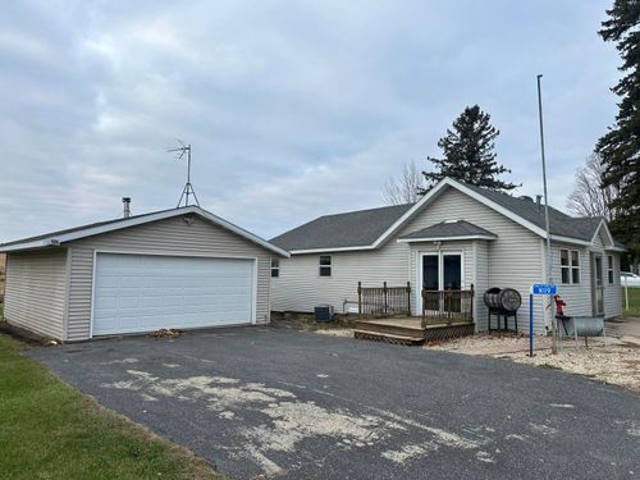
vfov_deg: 56.8
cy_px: 240
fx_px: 444
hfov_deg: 71.6
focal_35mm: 24
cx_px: 320
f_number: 1.78
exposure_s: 1/816
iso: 80
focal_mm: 6.86
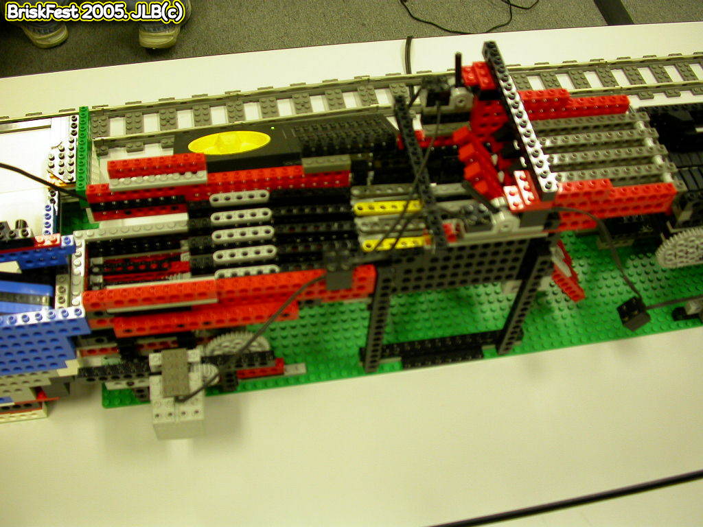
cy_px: 264
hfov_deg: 49.0
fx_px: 772
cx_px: 352
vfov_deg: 37.7
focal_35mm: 38
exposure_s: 1/12.9
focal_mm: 7.85
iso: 100
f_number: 2.6
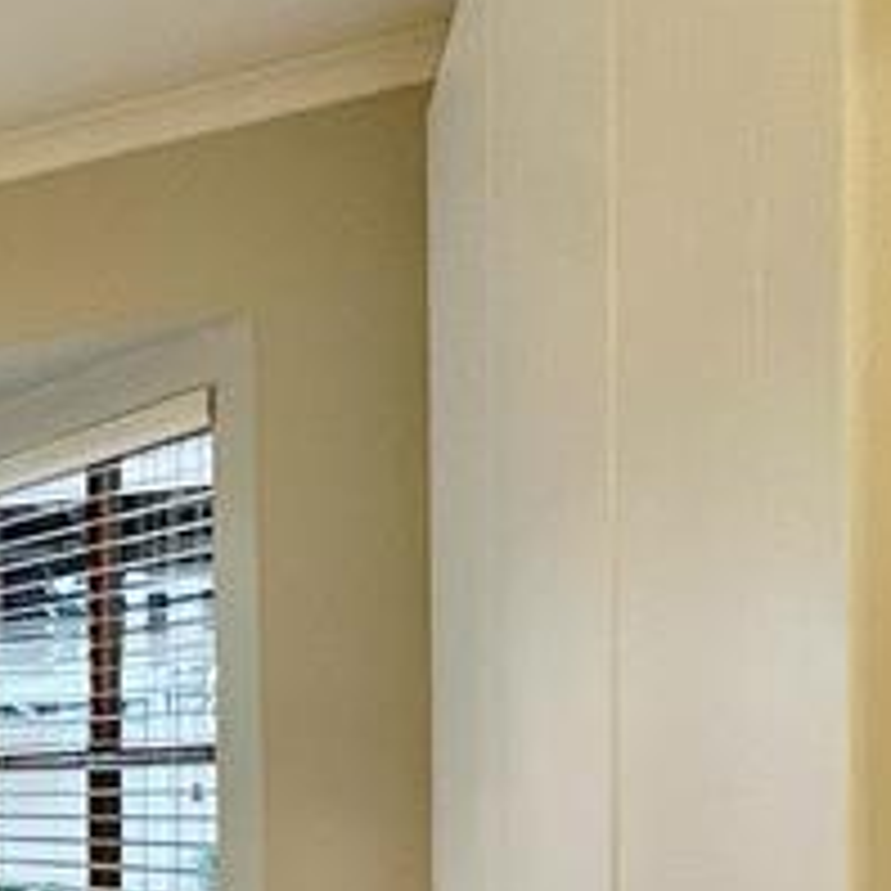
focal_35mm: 50
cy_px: 828
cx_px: -810
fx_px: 1456
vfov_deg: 32.1
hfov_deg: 20.3
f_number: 2.2
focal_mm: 2.22
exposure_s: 1/100
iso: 250
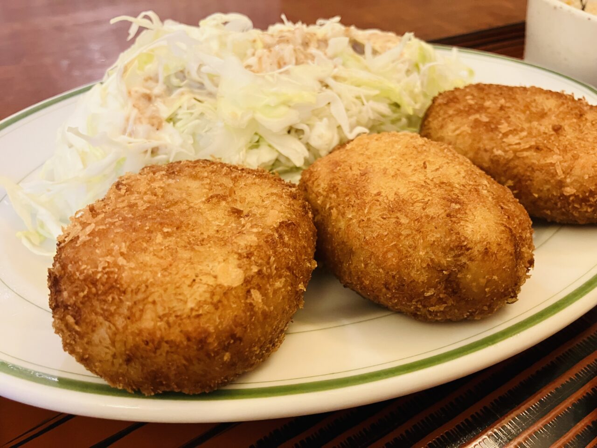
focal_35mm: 28
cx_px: 298
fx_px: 483
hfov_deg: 63.4
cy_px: 224
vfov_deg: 49.7
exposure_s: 1/40
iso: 250
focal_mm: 3.99
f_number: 1.8
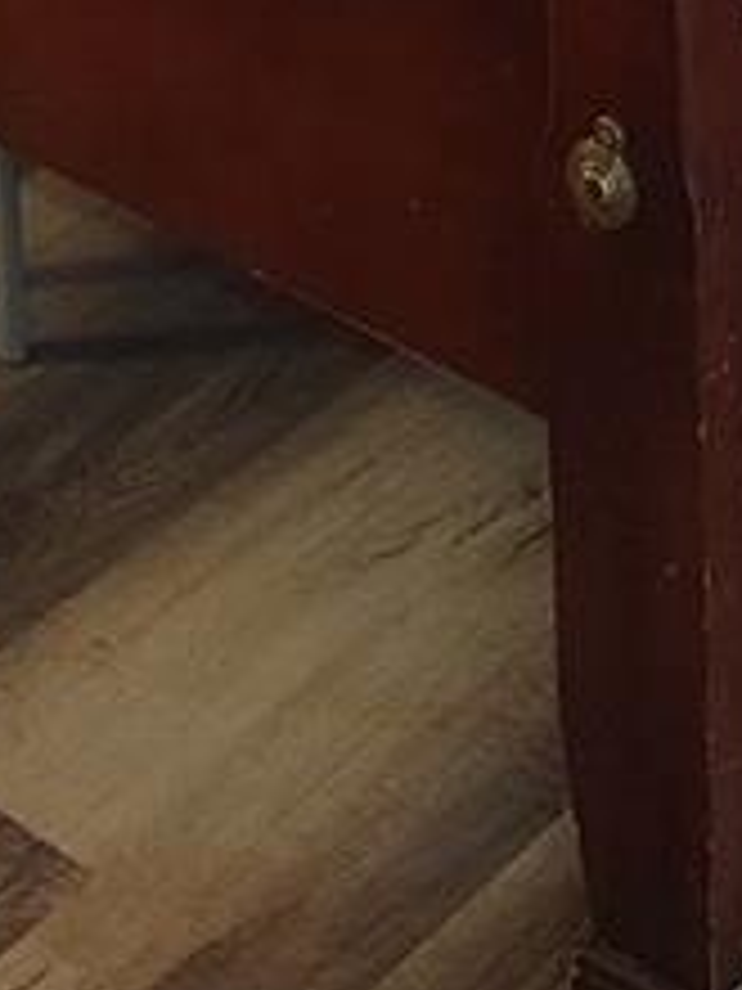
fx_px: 3744
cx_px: 744
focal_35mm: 131
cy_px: -1278
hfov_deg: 11.2
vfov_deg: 12.4
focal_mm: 5.56
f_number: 1.8
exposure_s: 1/30
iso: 1975
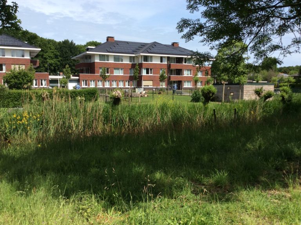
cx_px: 150
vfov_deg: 44.1
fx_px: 278
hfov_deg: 56.9
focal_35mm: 32
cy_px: 112
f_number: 2.4
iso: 32
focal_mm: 3.3
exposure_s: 1/1300
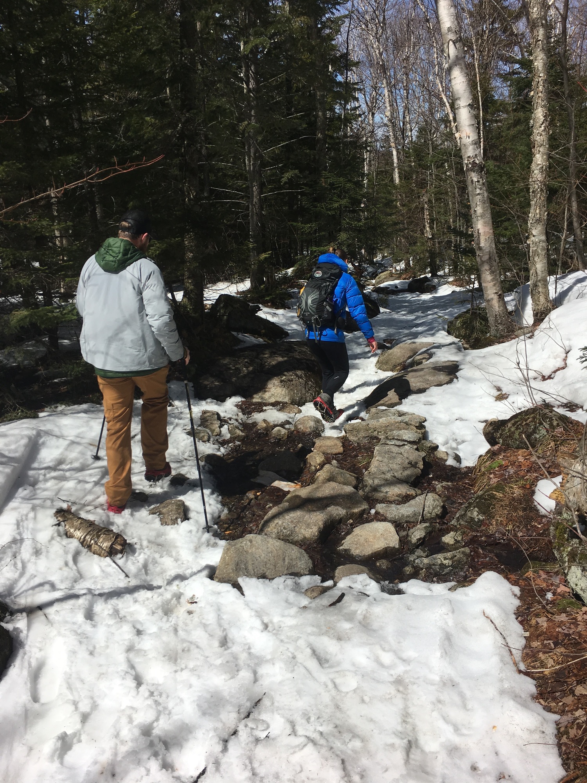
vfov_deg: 61.7
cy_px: 392
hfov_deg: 48.2
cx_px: 294
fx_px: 656
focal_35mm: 29
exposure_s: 1/3077
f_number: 2.2
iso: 25
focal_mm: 4.15
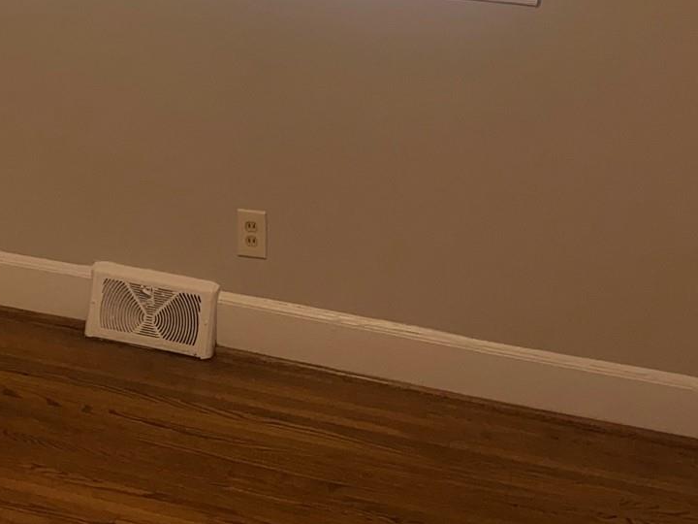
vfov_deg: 19.0
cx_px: 140
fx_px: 1492
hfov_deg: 25.9
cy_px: -64
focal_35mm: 74
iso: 32
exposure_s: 1/27
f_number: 1.8
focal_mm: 4.25
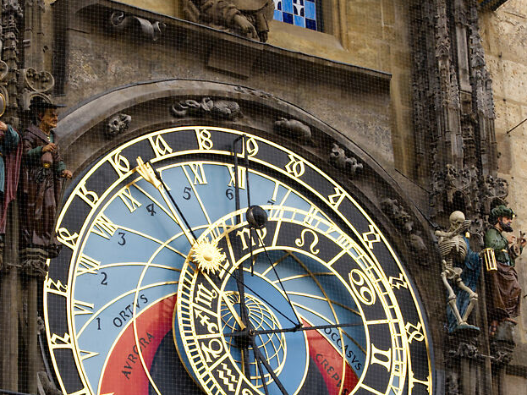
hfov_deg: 12.1
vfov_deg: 9.1
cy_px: 270
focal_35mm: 163
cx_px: 219
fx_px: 2481
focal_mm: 44
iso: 200
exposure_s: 1/200
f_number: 6.3
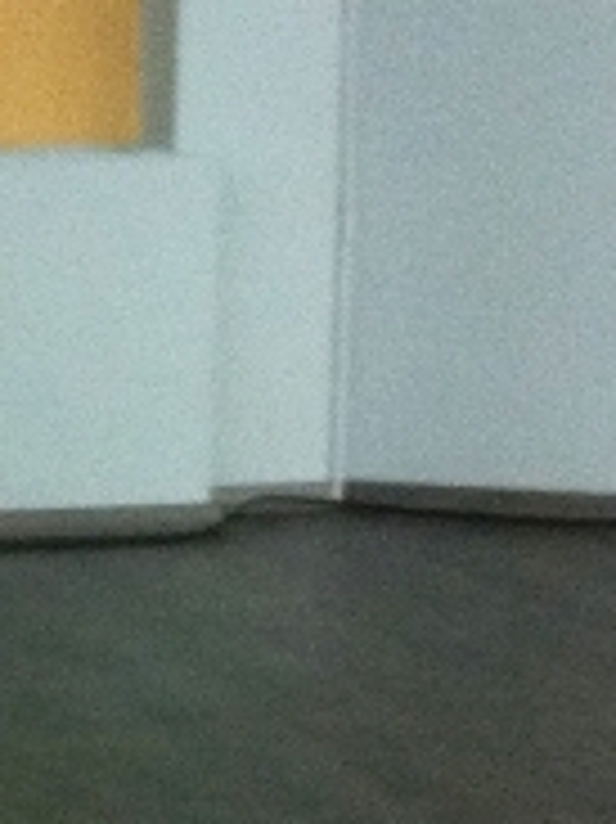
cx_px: -319
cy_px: 666
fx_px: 4086
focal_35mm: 172
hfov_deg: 8.4
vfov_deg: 11.5
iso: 250
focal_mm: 3.85
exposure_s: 1/15
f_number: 2.8
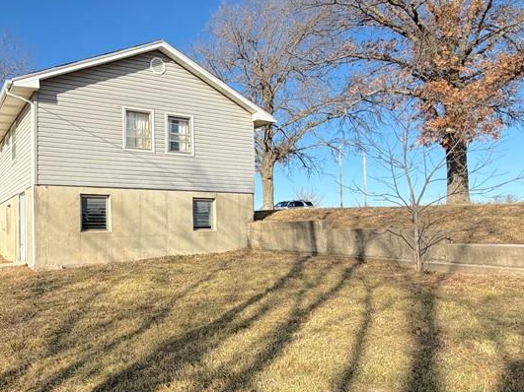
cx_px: 122
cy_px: 217
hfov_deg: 61.2
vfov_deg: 51.2
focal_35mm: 27
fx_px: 409
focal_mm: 2.22
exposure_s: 1/770
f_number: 2.2
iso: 25
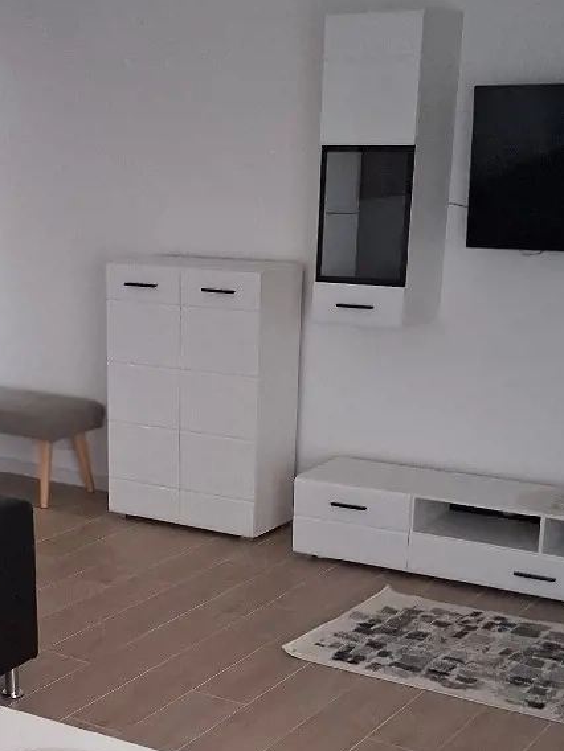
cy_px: 602
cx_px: 132
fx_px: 1325
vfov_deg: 30.9
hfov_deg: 23.7
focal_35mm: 61
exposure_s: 1/200
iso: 250
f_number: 1.8
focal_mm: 3.98
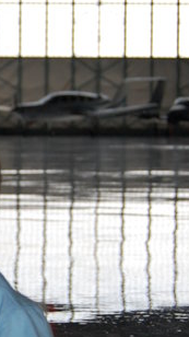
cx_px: -62
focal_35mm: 167
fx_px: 1489
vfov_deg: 12.9
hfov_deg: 7.2
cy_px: 204
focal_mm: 32
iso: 400
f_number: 4.5
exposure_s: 1/500
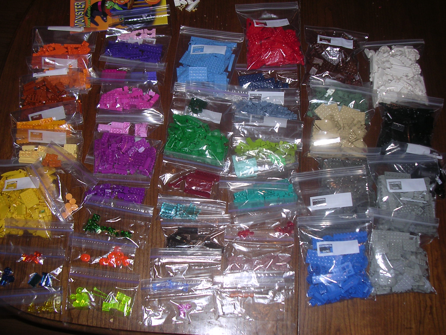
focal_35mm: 38
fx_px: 490
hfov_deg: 49.0
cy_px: 168
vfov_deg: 37.7
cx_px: 223
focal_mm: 5.8
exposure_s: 1/60.1
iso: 100
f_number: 2.8
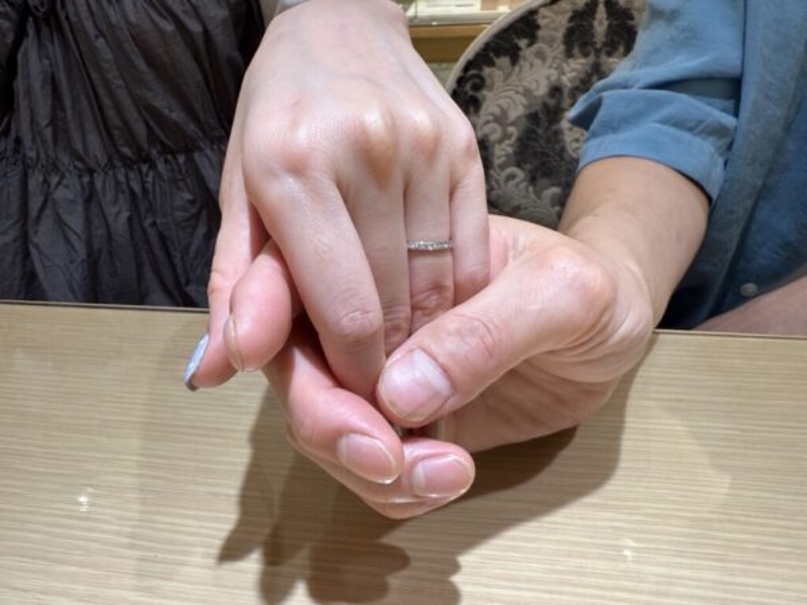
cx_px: 404
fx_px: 560
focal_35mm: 24
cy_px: 302
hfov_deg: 71.6
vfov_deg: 56.8
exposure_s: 1/120
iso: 80
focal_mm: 2.22
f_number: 2.2
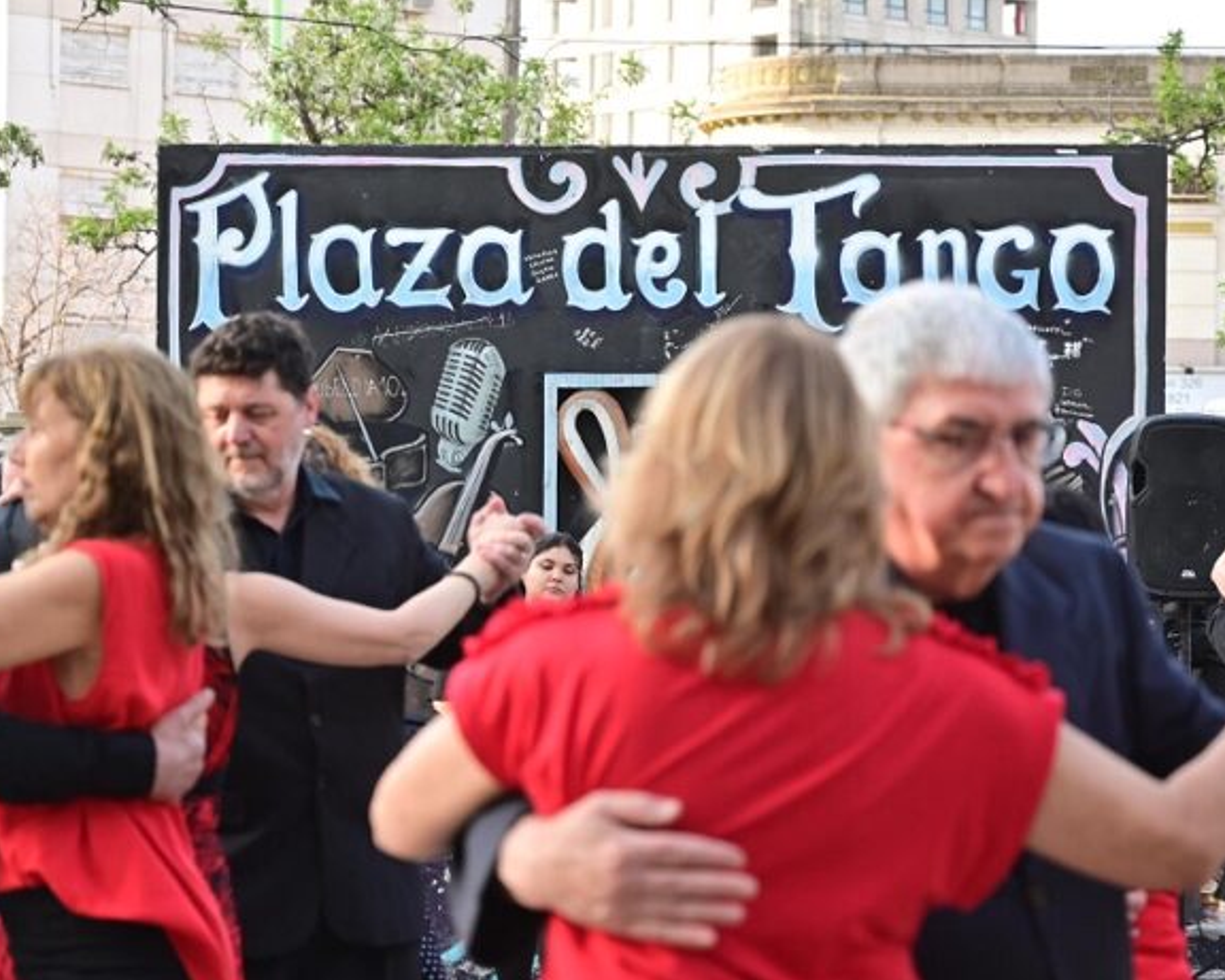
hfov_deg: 16.2
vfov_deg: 13.0
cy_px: 491
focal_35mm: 119
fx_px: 4315
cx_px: 647
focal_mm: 70
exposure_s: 1/400
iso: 320
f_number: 4
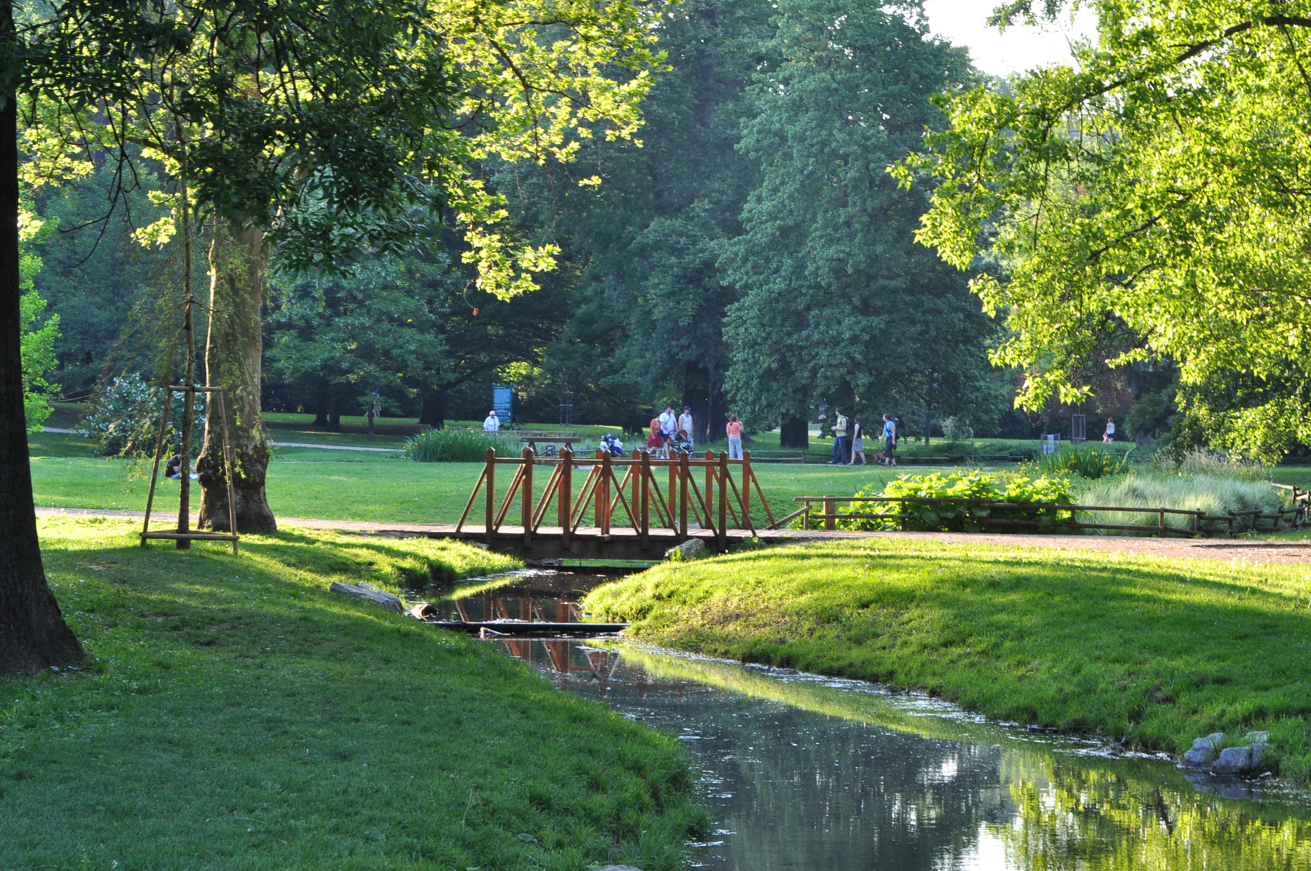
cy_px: 341
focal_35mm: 110
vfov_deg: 12.5
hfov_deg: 18.7
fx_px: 3989
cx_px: 742
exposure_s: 1/100
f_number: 8
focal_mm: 55
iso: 400
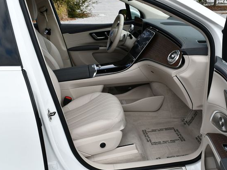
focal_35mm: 40
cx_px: 120
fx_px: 262
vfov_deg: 36.0
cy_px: 85
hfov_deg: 46.8
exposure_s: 1/250
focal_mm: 18
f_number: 8
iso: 160
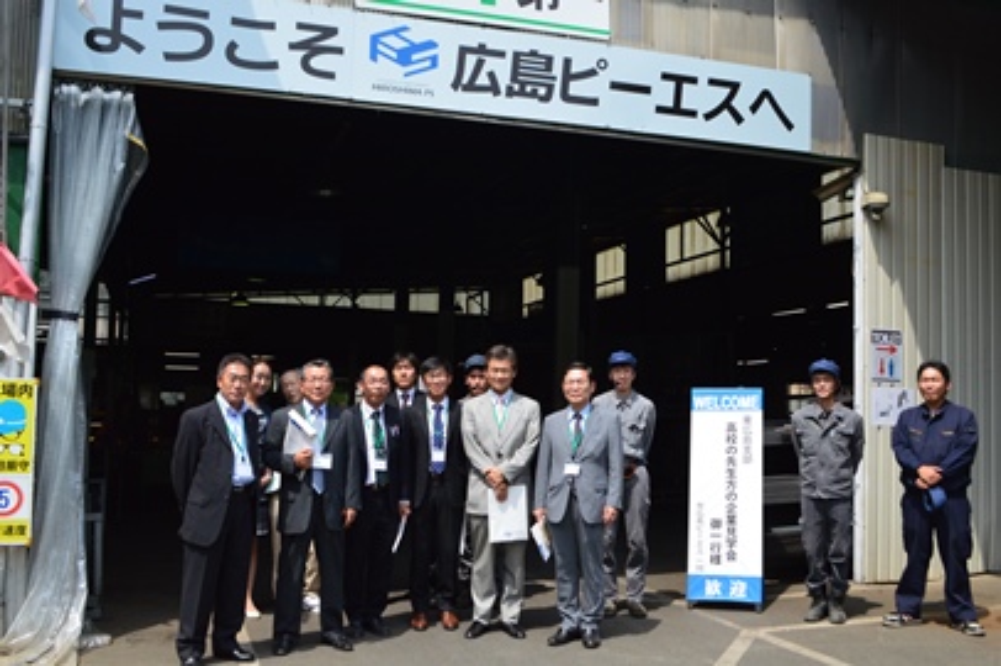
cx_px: 500
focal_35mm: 36
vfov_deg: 36.8
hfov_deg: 53.2
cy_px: 333
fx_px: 1000
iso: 400
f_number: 10
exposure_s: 1/320
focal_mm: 24
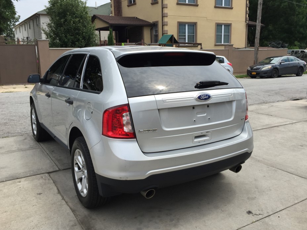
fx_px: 284
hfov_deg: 56.8
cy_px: 106
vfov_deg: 44.1
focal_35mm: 32
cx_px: 159
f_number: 2.2
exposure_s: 1/1647
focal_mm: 4.15
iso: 32
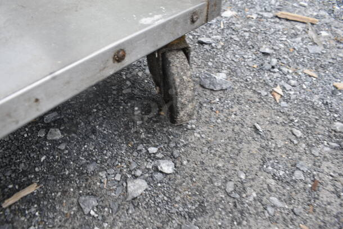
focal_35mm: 27
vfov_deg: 48.0
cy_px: 114
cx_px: 172
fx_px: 257
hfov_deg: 67.3
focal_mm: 18
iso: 200
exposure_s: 1/200
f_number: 6.3
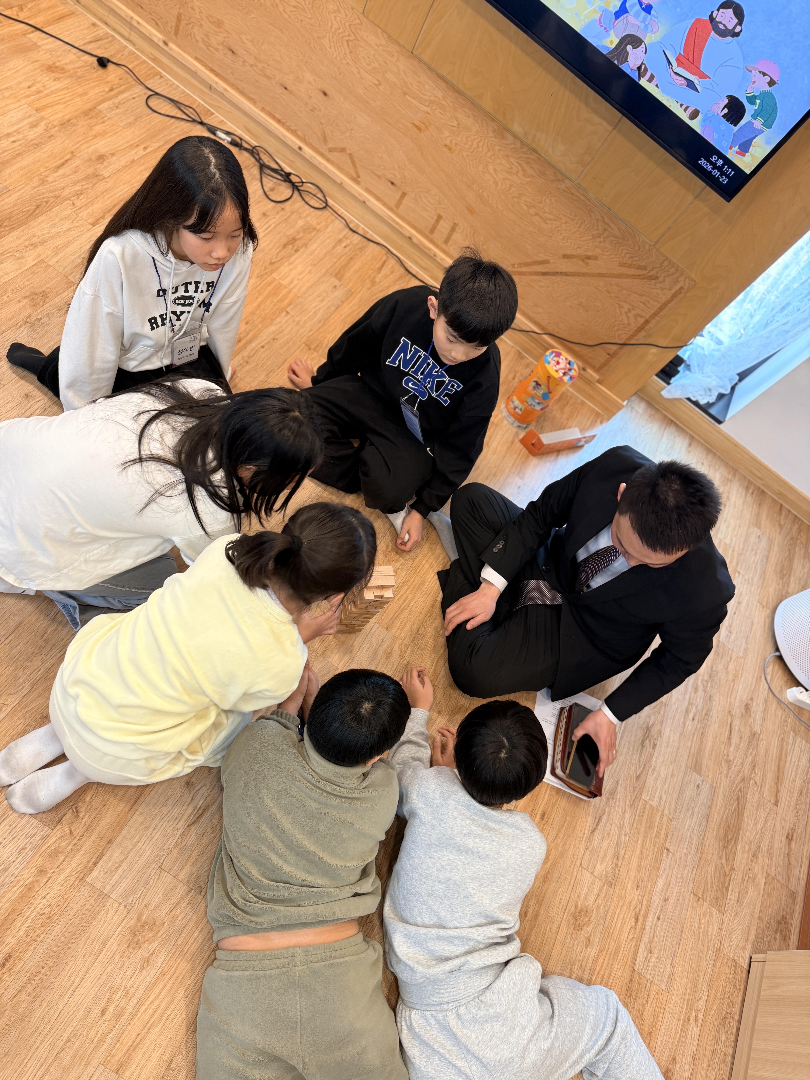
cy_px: 540
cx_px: 405
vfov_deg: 71.6
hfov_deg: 56.8
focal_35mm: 24
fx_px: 749
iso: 125
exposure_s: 1/60
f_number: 1.78
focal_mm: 6.76
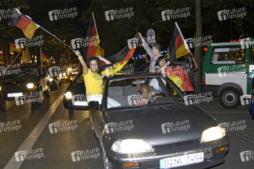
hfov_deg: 53.2
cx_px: 127
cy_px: 84
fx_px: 254
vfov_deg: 36.8
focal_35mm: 36
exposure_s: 1/30
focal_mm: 24
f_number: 3.5
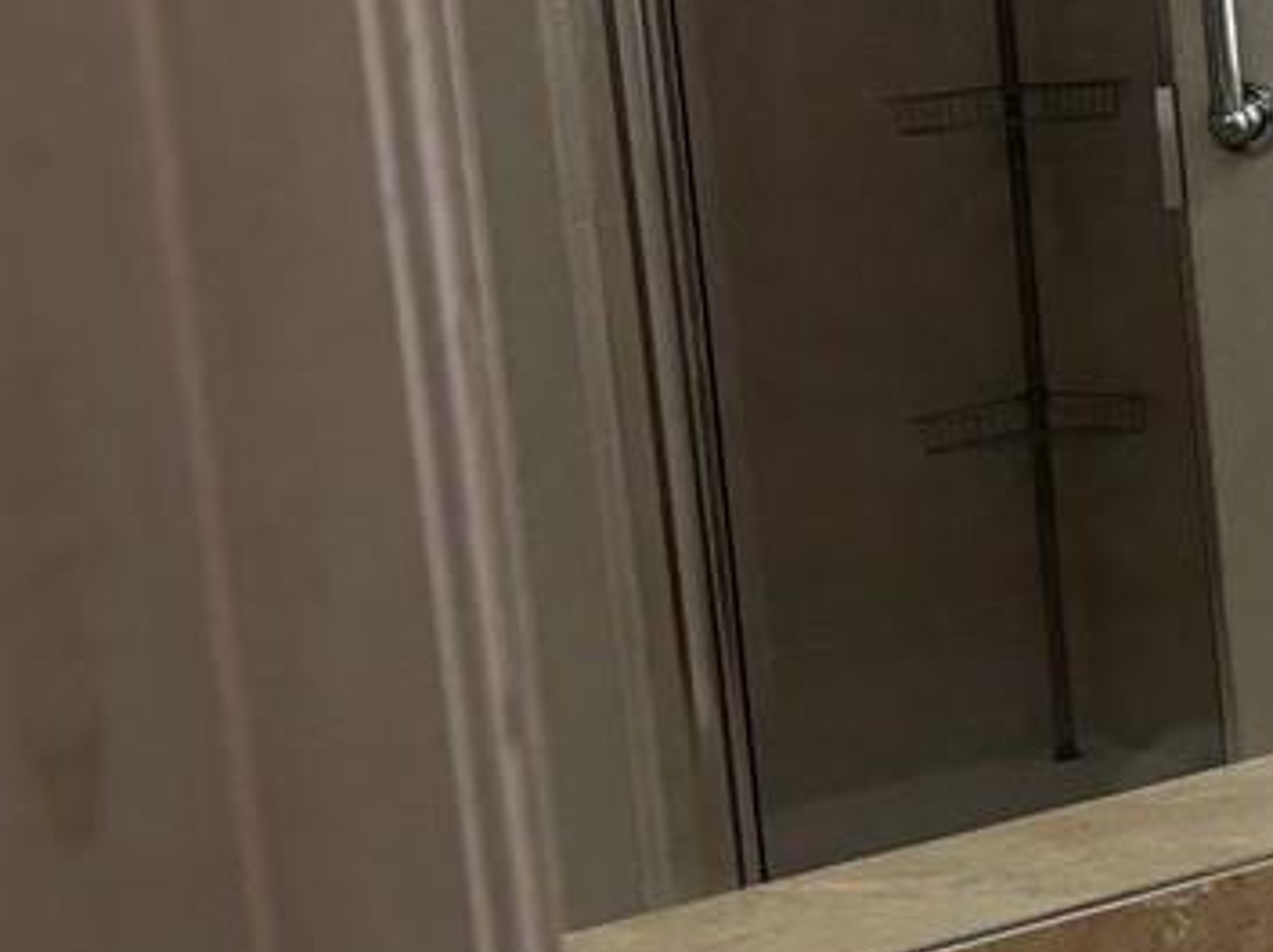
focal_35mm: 118
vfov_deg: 12.5
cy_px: 227
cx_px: 2651
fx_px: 4335
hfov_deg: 13.8
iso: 80
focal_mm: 5.96
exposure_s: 1/120
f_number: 1.6
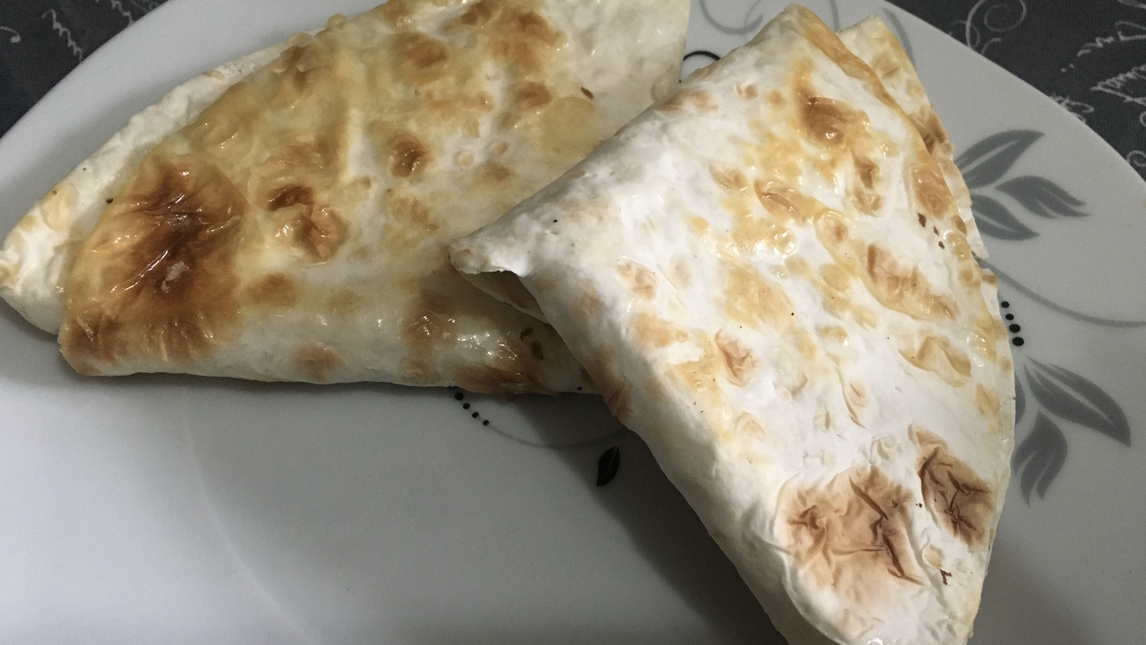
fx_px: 972
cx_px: 576
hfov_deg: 61.0
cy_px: 360
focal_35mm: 32
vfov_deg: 36.6
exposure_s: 1/33
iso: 250
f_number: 2.2
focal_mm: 4.15
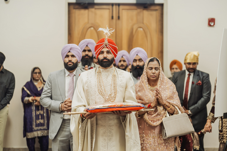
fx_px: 315
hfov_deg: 39.6
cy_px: 76
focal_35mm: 50
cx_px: 114
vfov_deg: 27.0
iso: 200
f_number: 1.2
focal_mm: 50
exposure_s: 1/200
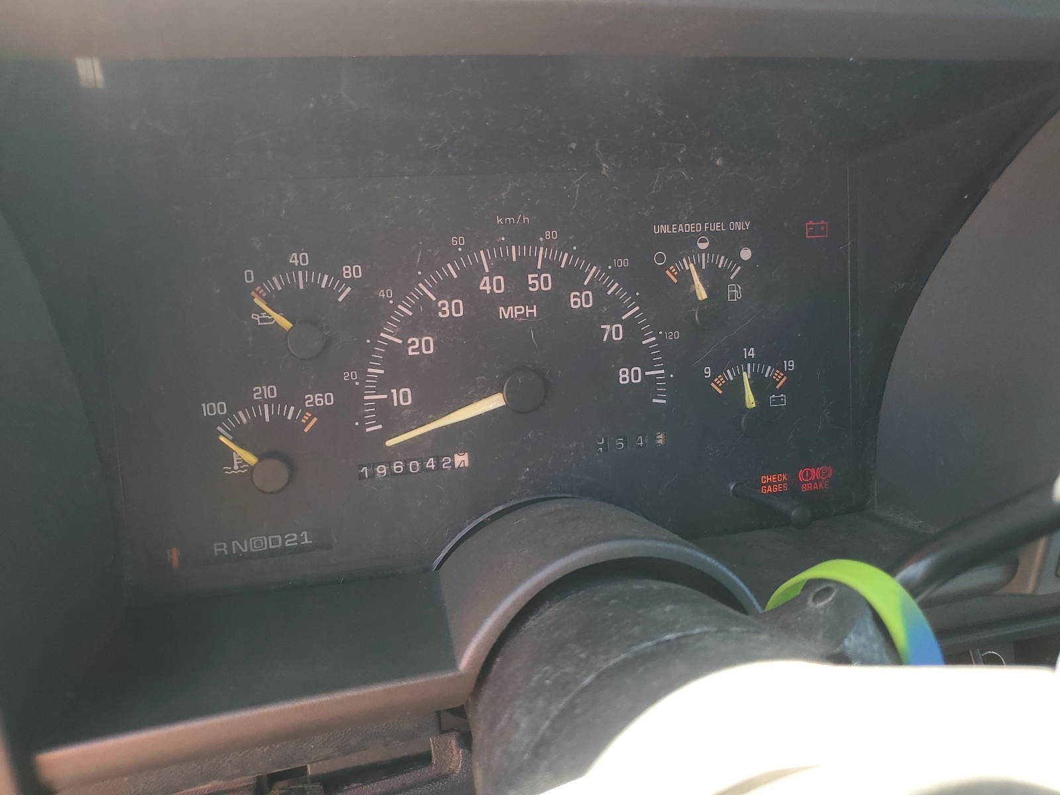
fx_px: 796
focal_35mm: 26
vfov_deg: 53.1
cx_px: 530
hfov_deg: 67.3
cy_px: 398
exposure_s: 1/103
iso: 50
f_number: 1.5
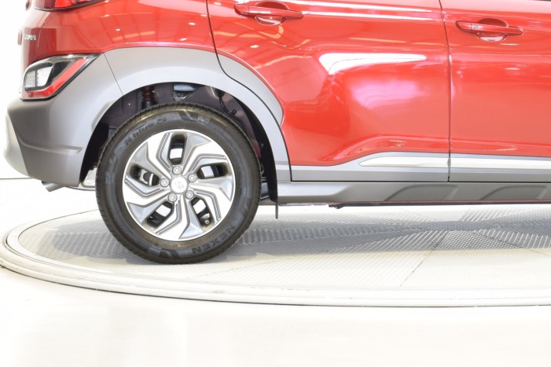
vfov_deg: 11.1
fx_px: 1867
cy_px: 21
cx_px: 481
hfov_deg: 16.6
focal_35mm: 122
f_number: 11
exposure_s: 1/1.6
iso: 100
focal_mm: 38
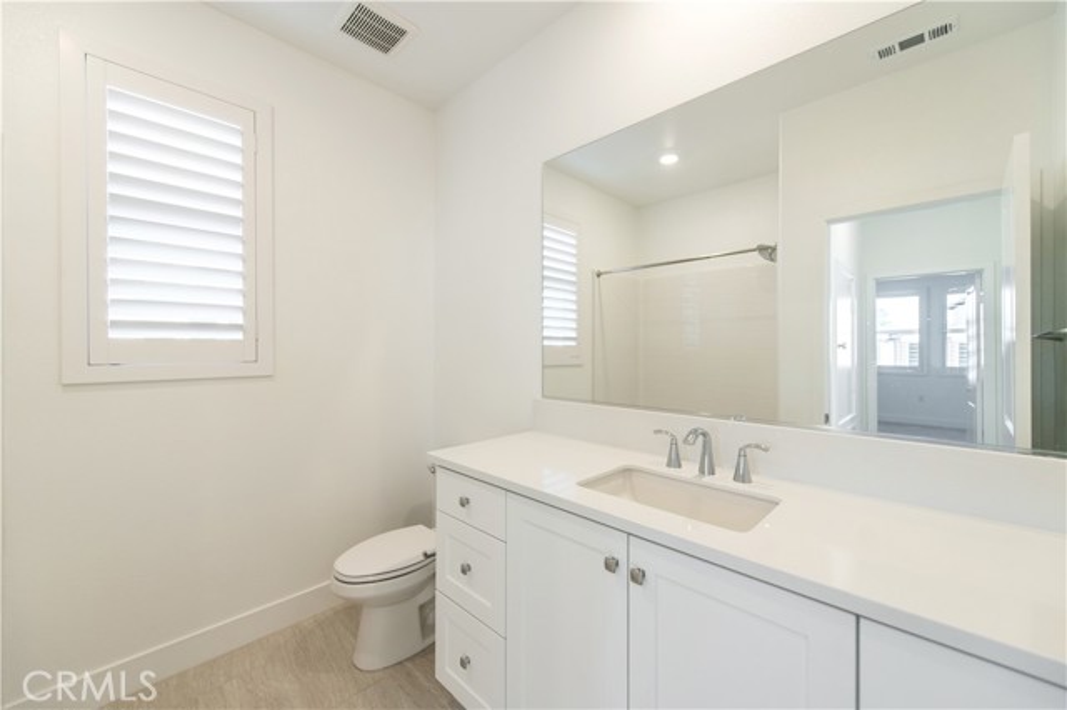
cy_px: 355
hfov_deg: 104.3
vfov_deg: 81.1
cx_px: 534
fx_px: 415
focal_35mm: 14
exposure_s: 1/250
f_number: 3.2
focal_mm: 14
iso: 400
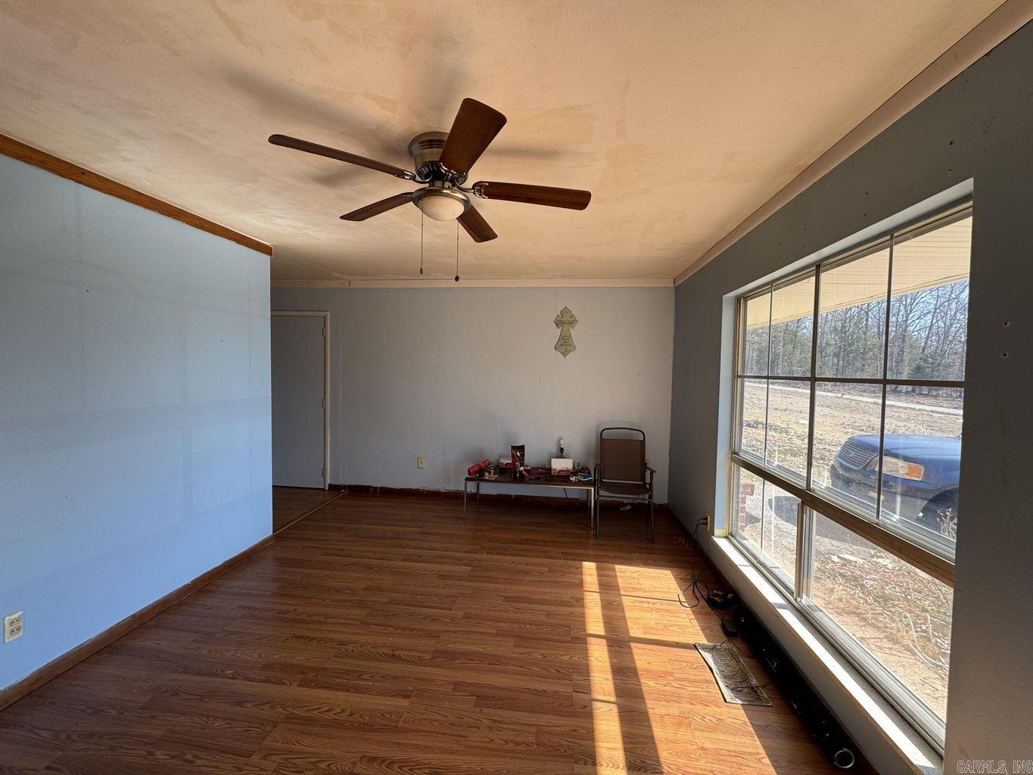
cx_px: 516
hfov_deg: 102.1
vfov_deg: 85.7
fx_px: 418
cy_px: 388
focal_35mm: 14
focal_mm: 2.22
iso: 50
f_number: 2.2
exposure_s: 1/99
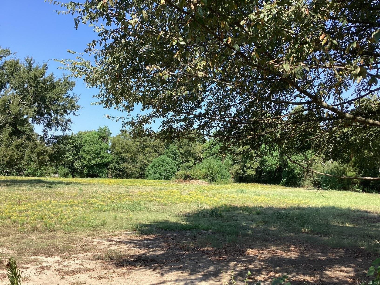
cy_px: 142
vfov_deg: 45.4
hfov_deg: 58.4
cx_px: 190
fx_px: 340
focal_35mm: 31
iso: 25
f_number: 2.4
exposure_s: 1/558
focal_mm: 3.3
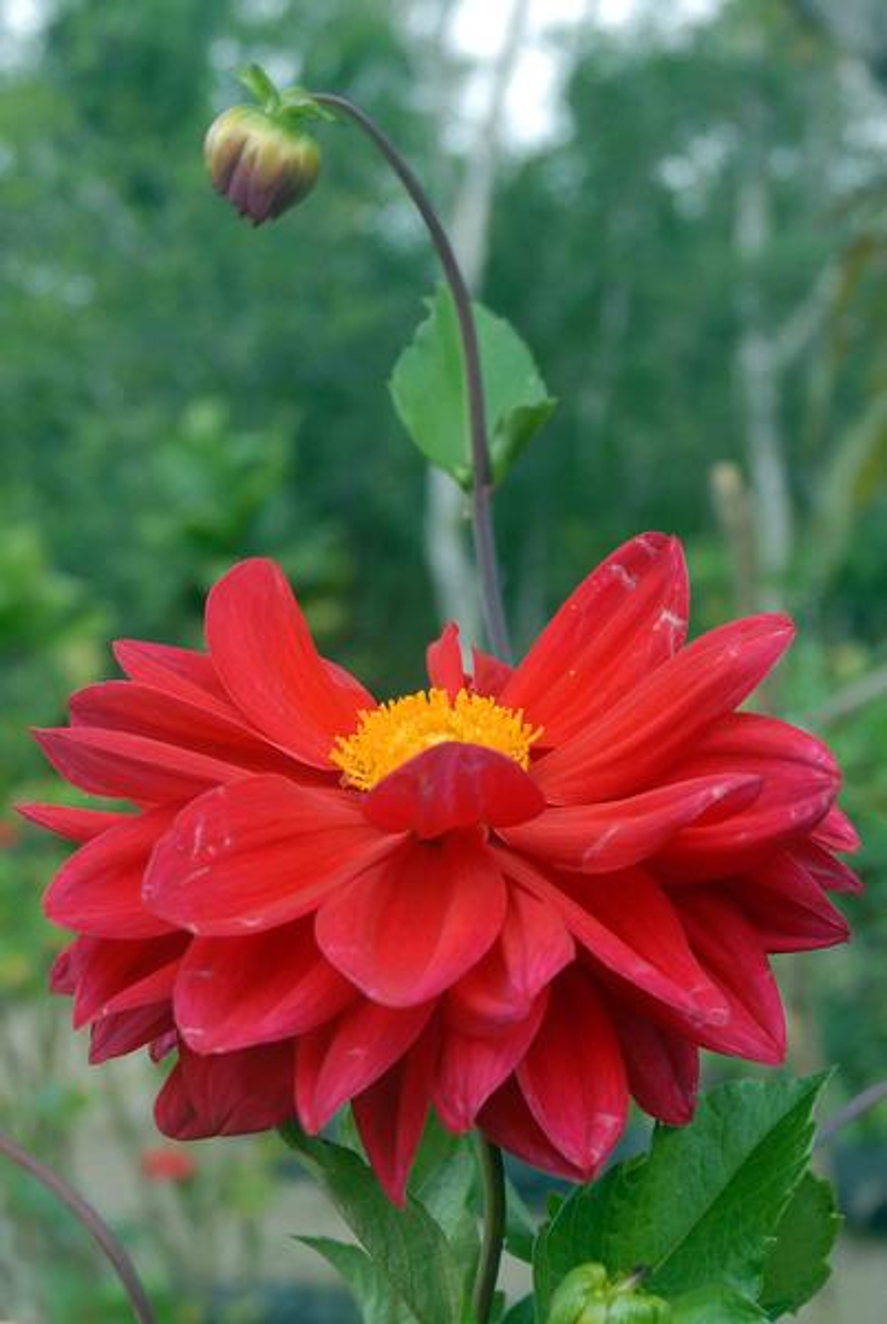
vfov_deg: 42.3
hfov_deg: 29.0
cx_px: 444
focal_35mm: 46
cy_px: 662
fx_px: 1713
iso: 160
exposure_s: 1/160
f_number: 6.3
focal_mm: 31
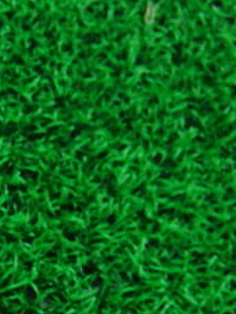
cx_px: -133
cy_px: 292
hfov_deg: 14.8
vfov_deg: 20.8
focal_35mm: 92
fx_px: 836
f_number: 3.6
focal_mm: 6.42
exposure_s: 1/40
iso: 400
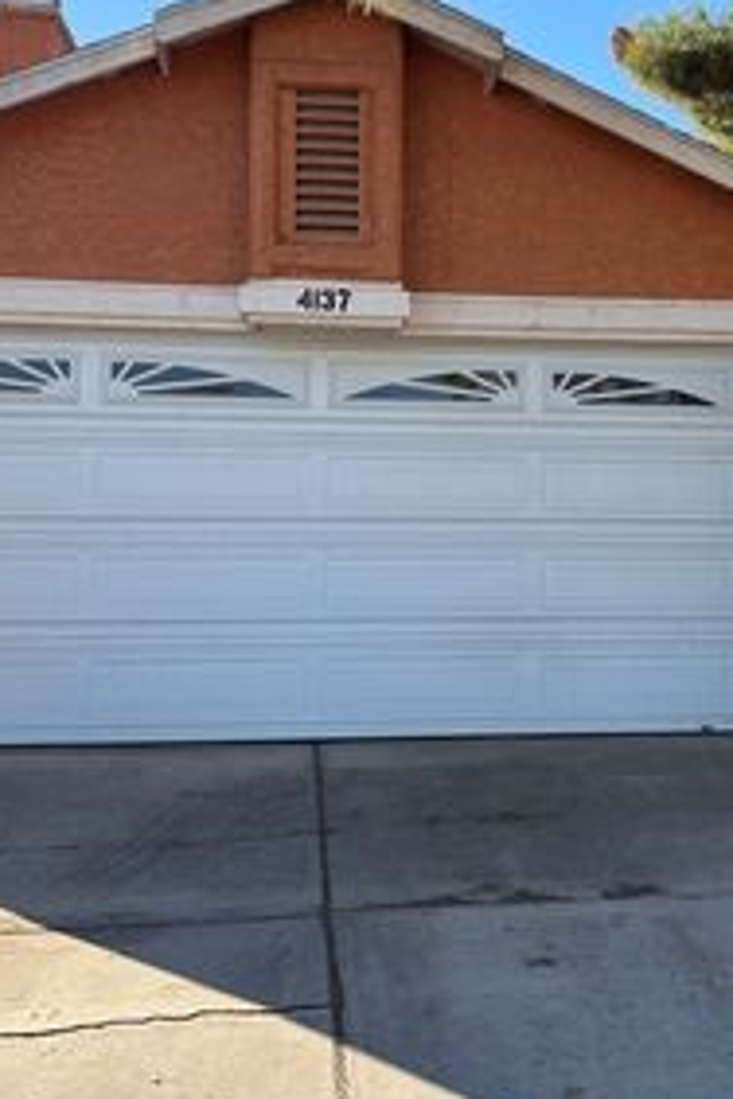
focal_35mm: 48
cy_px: 446
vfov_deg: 41.0
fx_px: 1466
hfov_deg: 27.8
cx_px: 522
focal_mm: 5.96
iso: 50
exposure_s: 1/1058
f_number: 1.6
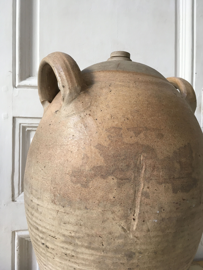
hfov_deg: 48.2
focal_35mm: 29
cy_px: 135
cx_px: 102
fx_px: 227
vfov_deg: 61.7
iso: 50
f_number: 2.2
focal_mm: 4.15
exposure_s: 1/33
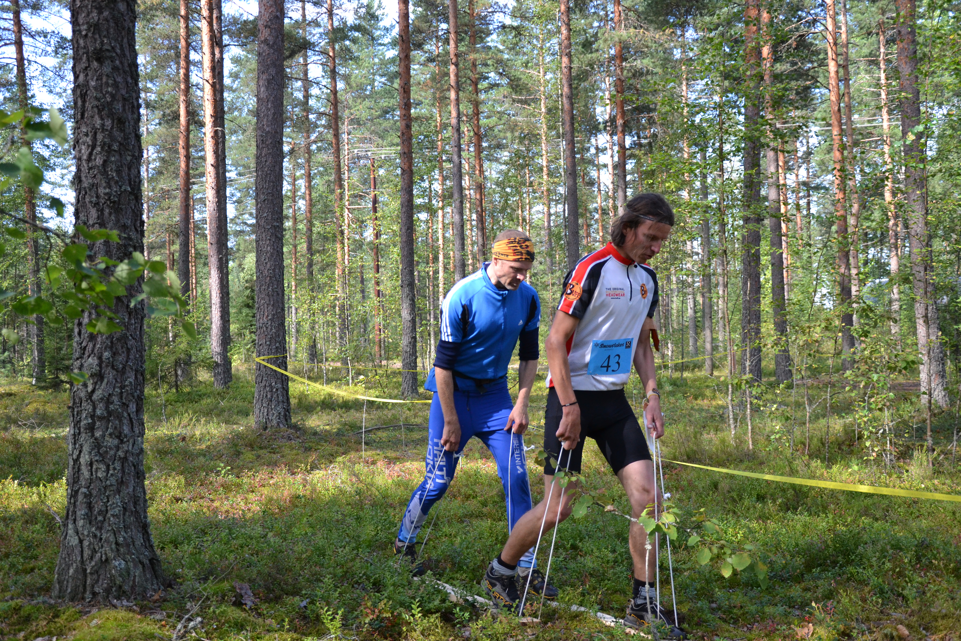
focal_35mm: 38
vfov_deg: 35.5
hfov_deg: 51.3
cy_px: 320
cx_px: 480
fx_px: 1001
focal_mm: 25
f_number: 4
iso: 800
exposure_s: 1/500
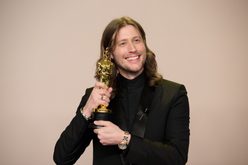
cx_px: 124
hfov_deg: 12.5
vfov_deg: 8.3
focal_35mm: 165
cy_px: 82
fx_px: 1137
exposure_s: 1/500
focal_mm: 165
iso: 1250
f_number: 4
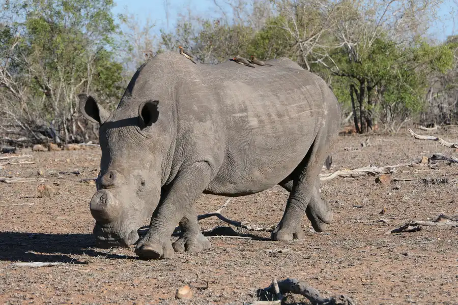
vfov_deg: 5.0
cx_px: 229
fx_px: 3486
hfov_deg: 7.5
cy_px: 152
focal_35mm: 274
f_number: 4.5
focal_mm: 100.6
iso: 125
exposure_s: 1/640
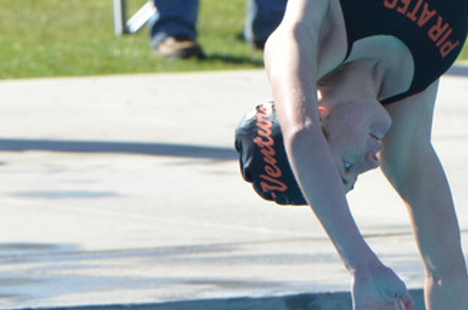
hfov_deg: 2.0
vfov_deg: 1.3
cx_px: 232
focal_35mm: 1053
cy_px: -7
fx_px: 13669
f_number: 6.3
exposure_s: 1/1600
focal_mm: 190
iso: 640
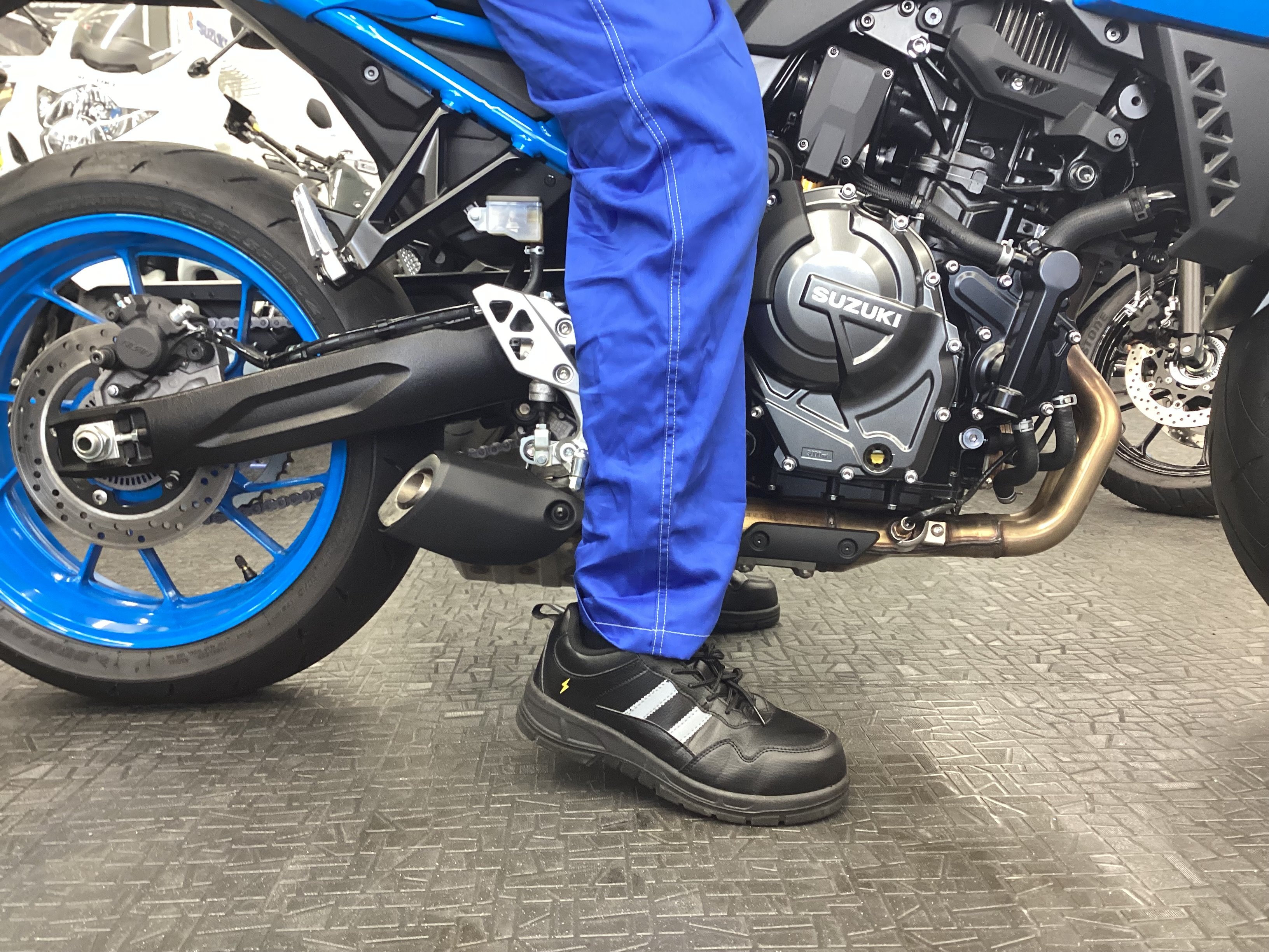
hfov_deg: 58.4
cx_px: 634
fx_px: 1136
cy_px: 476
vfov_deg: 45.4
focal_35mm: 31
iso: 250
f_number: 2.4
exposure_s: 1/60
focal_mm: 3.3
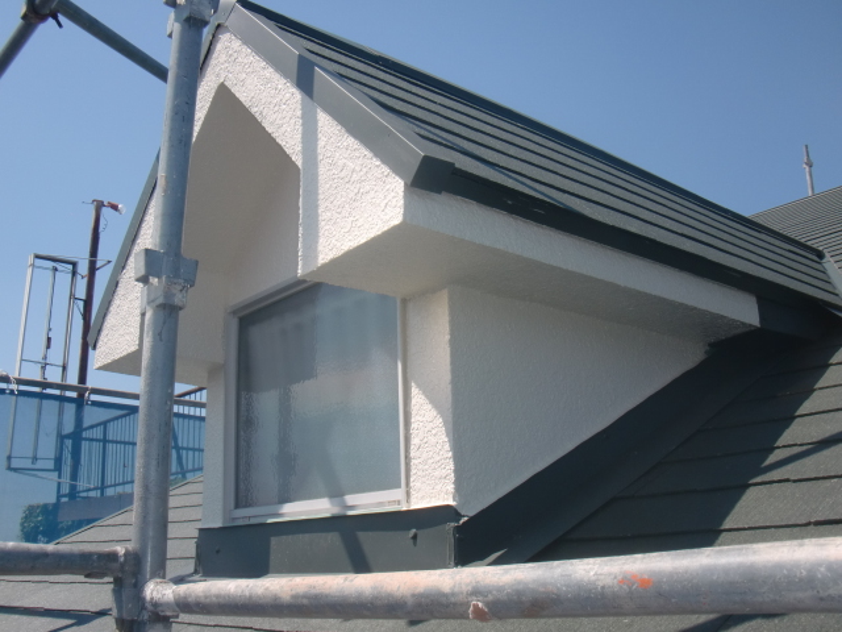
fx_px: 924
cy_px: 316
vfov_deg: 37.7
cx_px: 421
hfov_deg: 49.0
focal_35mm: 38
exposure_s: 1/500
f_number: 3.9
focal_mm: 6.66
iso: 64
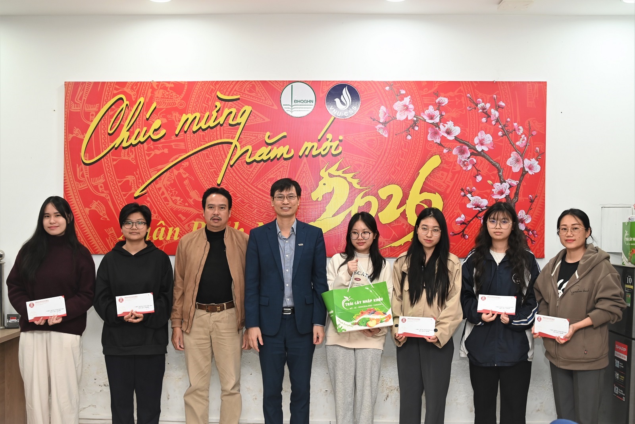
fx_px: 617
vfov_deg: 37.9
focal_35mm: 35
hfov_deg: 54.4
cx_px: 318
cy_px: 212
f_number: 3.2
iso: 640
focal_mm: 35
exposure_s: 1/160
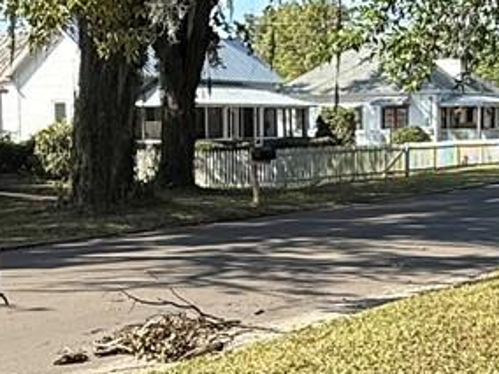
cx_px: 271
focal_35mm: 79
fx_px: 1139
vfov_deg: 18.6
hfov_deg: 24.7
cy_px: 255
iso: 50
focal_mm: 2.22
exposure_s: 1/888
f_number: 2.2
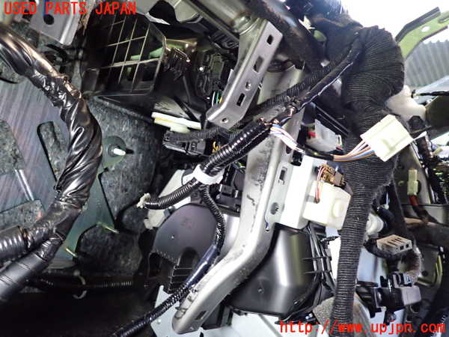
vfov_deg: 54.9
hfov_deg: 69.4
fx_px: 324
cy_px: 168
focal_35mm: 25
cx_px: 224
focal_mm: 4.5
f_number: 2
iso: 500
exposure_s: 1/30
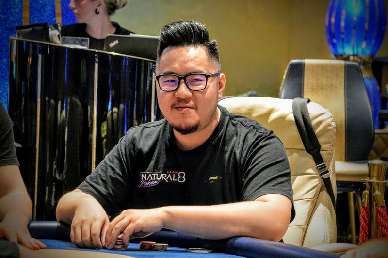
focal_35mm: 120
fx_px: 1292
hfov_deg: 17.1
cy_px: 129
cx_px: 194
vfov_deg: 11.4
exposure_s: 1/25
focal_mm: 80
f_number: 5.3
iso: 3200
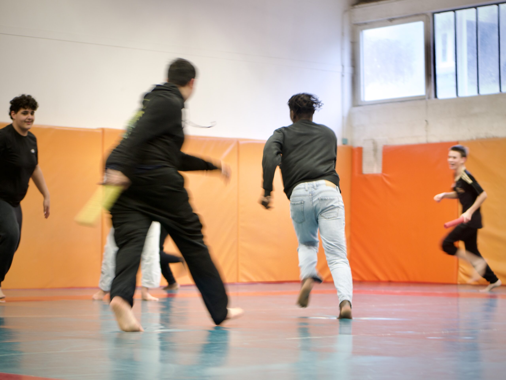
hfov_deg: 22.7
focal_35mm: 86
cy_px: 190
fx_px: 1258
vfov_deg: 17.2
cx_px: 253
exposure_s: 1/60
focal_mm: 43
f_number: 1.7
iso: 200
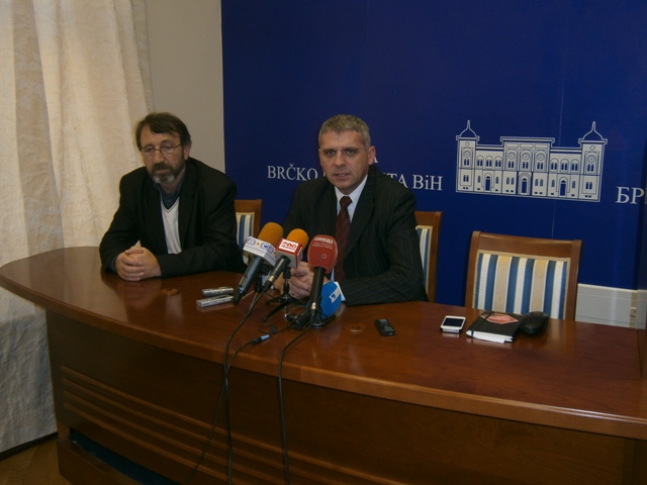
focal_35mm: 36
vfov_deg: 39.7
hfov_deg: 51.4
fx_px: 673
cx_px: 324
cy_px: 242
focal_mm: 6.4
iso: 80
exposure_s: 1/40
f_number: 3.1
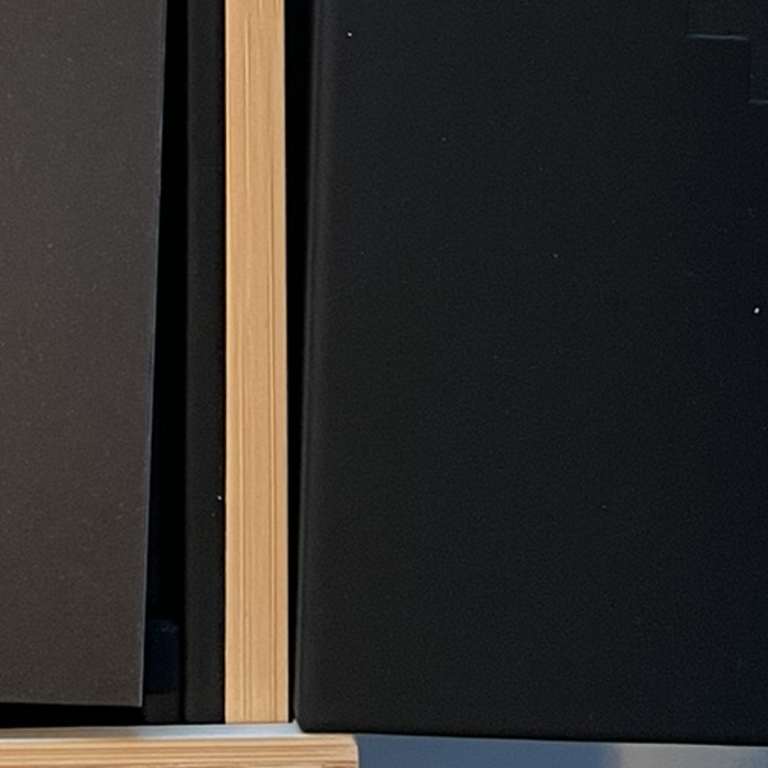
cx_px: 249
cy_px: -102
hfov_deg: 18.6
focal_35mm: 93
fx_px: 2334
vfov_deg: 17.9
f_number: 1.6
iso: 250
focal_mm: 4.2
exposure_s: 1/50
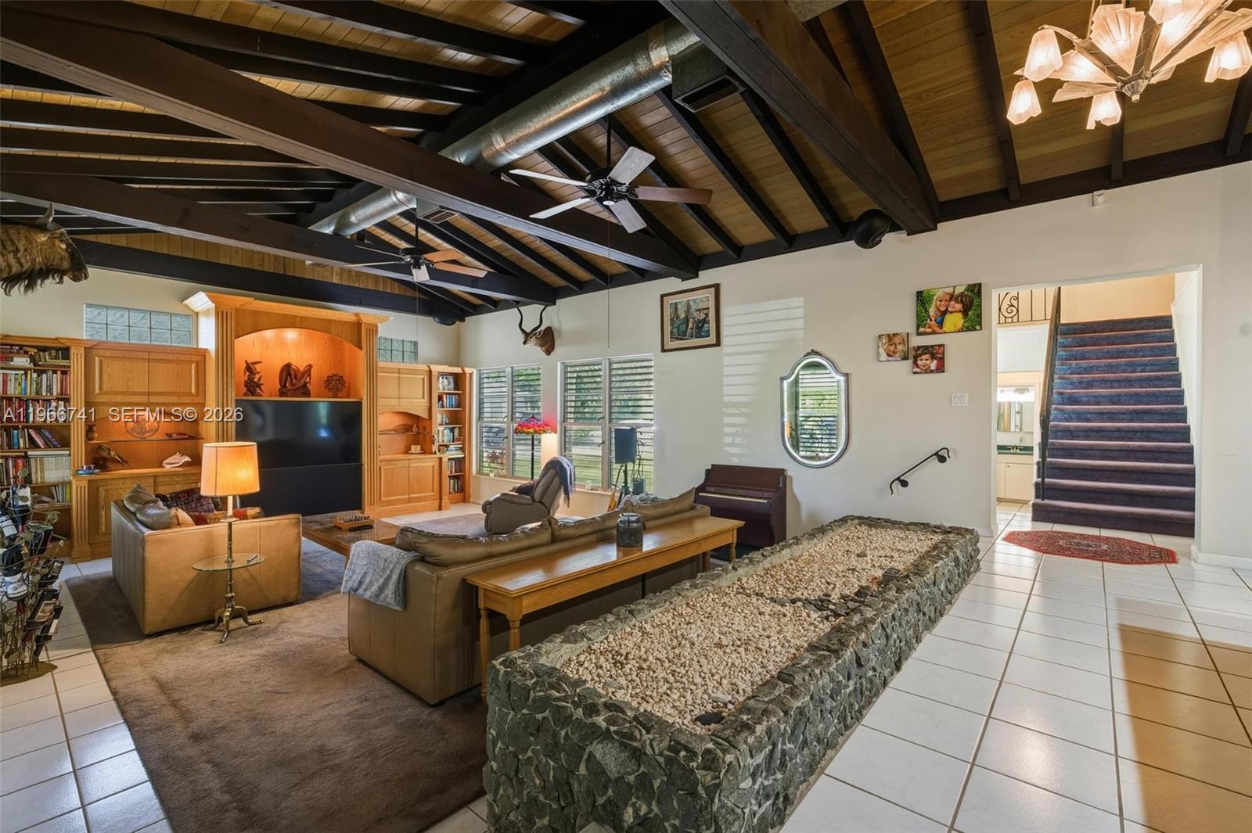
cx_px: 626
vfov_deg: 77.3
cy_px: 416
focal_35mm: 15
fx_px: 521
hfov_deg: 100.4
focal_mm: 15
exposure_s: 1/15
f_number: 8
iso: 200
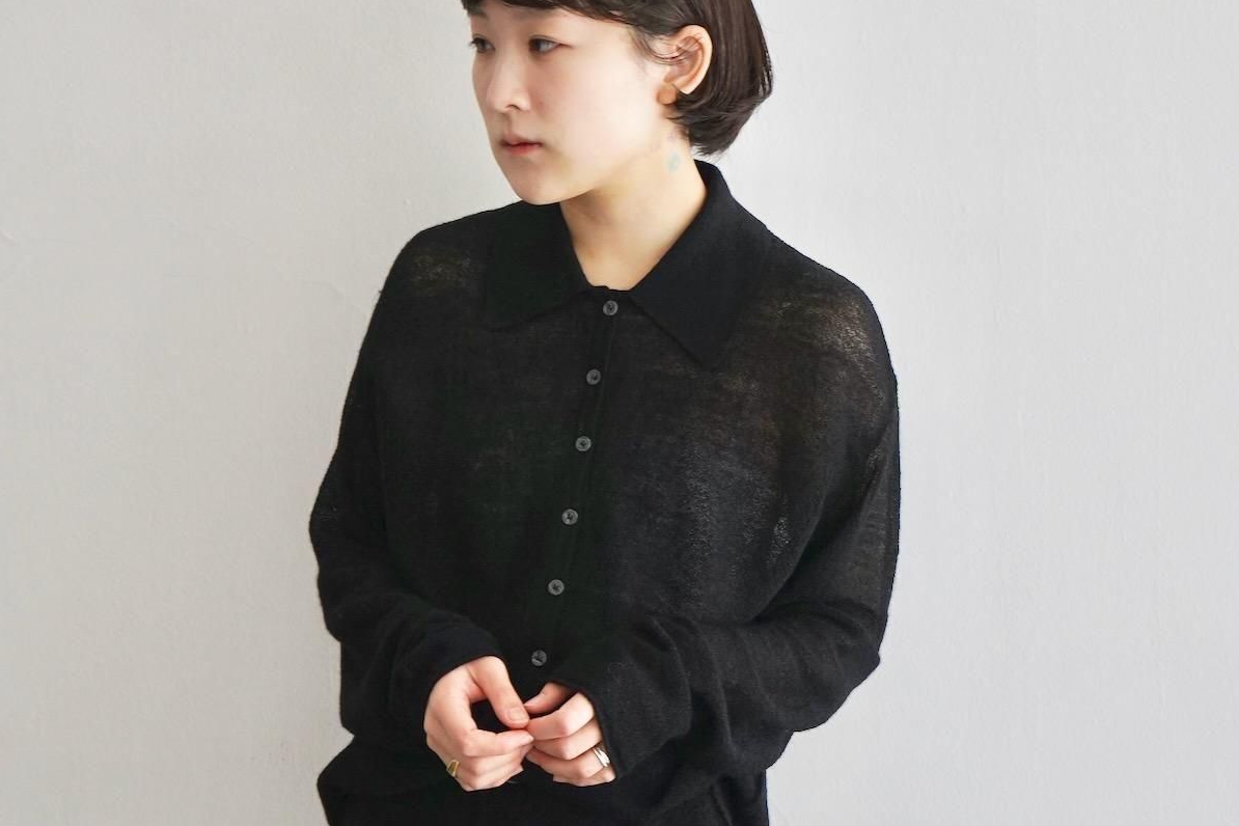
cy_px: 517
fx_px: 3373
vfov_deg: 14.0
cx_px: 620
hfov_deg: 20.8
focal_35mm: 98
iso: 1250
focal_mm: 65
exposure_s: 1/160
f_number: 5.6
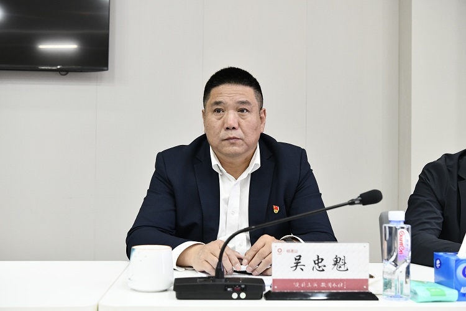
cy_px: 156
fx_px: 621
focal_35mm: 48
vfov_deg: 28.1
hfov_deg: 41.1
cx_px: 233
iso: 3200
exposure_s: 1/100
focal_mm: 48
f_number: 5
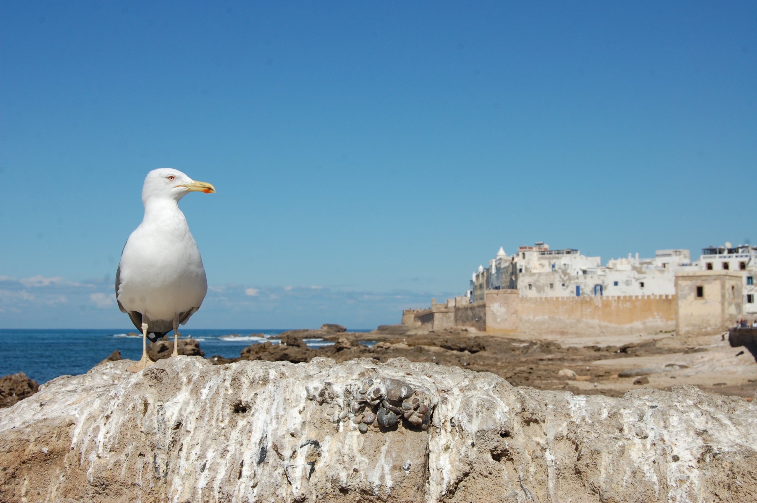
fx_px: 1071
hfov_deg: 38.9
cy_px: 252
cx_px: 378
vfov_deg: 26.4
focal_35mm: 51
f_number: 11
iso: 200
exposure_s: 1/500
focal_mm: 34
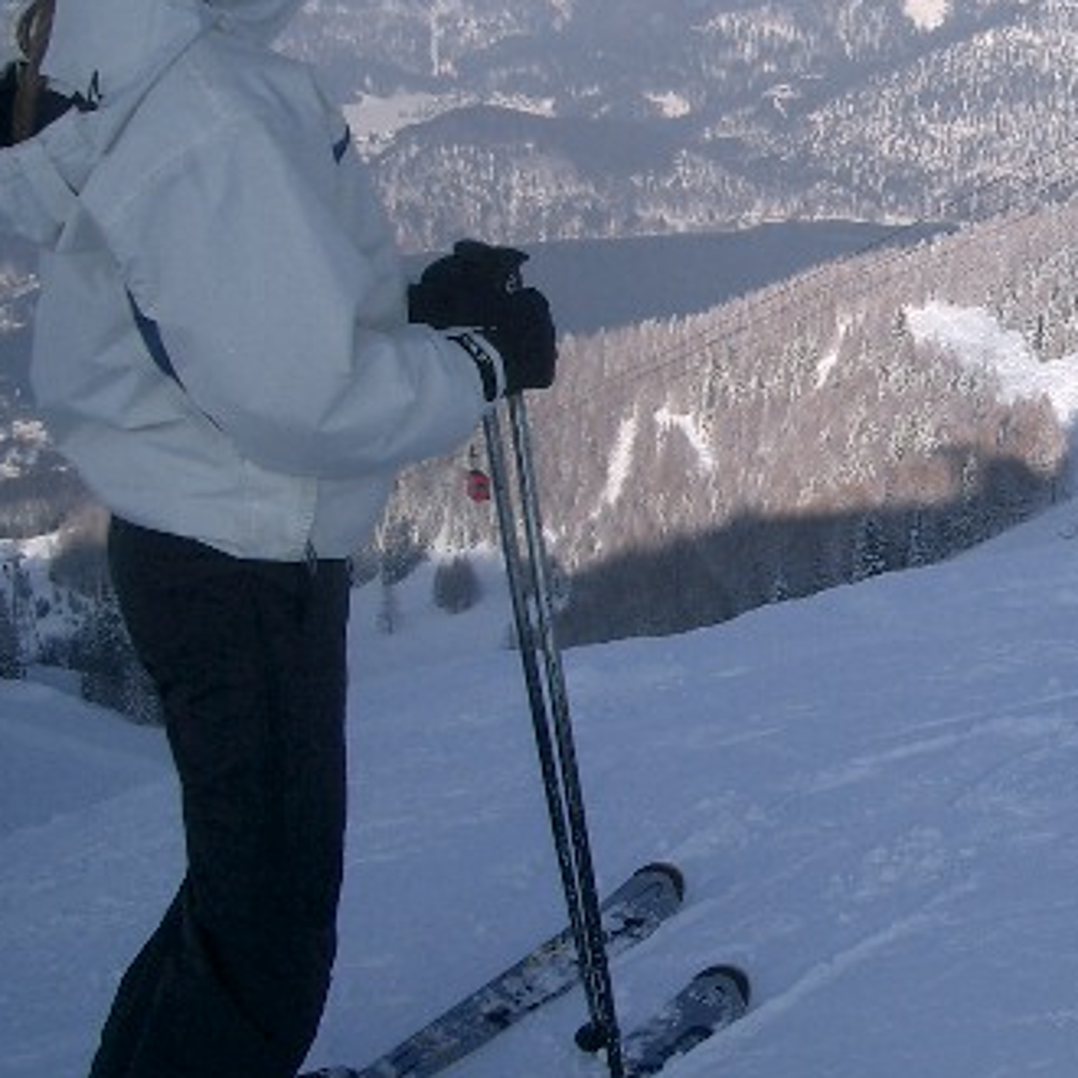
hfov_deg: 27.4
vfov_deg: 28.3
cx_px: 996
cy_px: 301
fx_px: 2114
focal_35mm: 60
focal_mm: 5.8
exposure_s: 1/640
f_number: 4.3
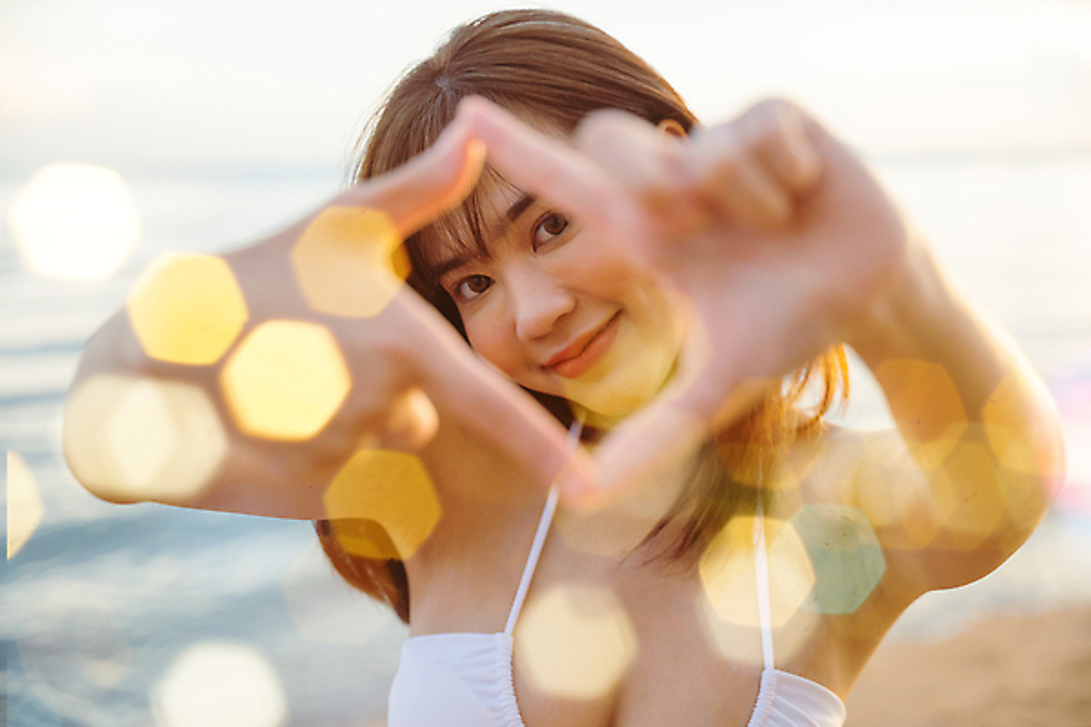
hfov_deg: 38.2
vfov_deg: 26.0
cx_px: 546
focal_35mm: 52
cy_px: 364
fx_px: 1576
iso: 640
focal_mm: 52
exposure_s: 1/640
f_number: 2.8
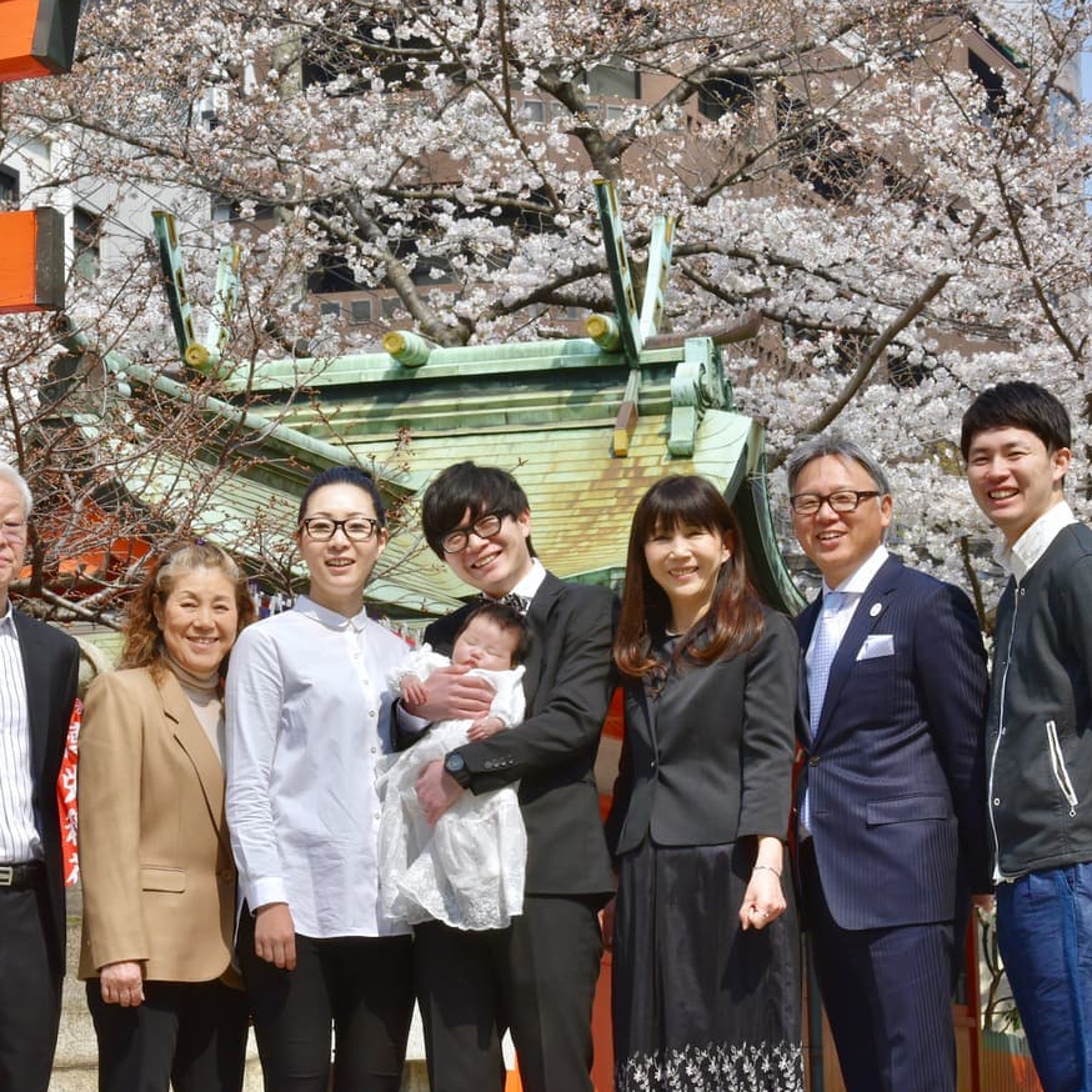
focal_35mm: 154
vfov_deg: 11.3
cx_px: 439
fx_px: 5496
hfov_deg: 11.3
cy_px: 528
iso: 1000
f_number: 22
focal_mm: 110
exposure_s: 1/320
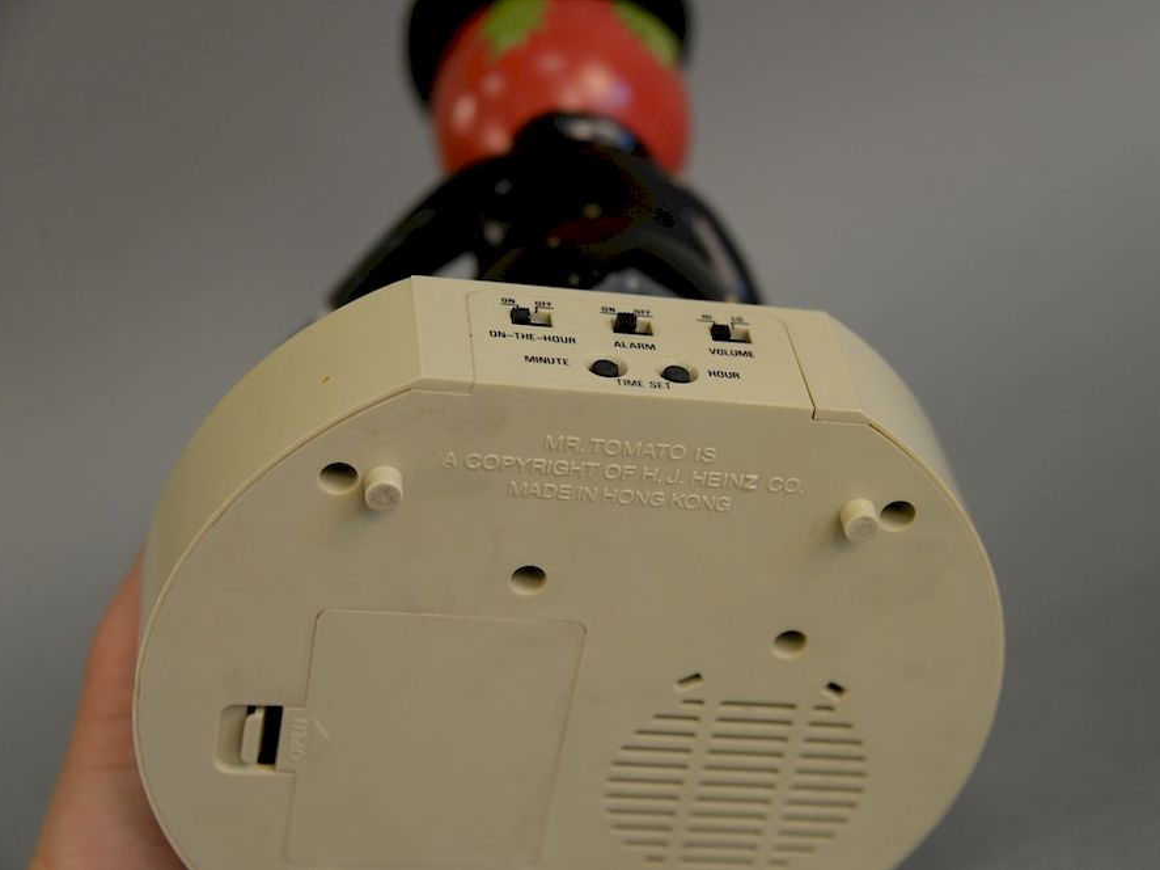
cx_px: 647
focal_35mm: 76
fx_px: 2546
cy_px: 434
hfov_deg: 25.6
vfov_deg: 19.4
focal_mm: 70
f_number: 5
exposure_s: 1/160
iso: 800
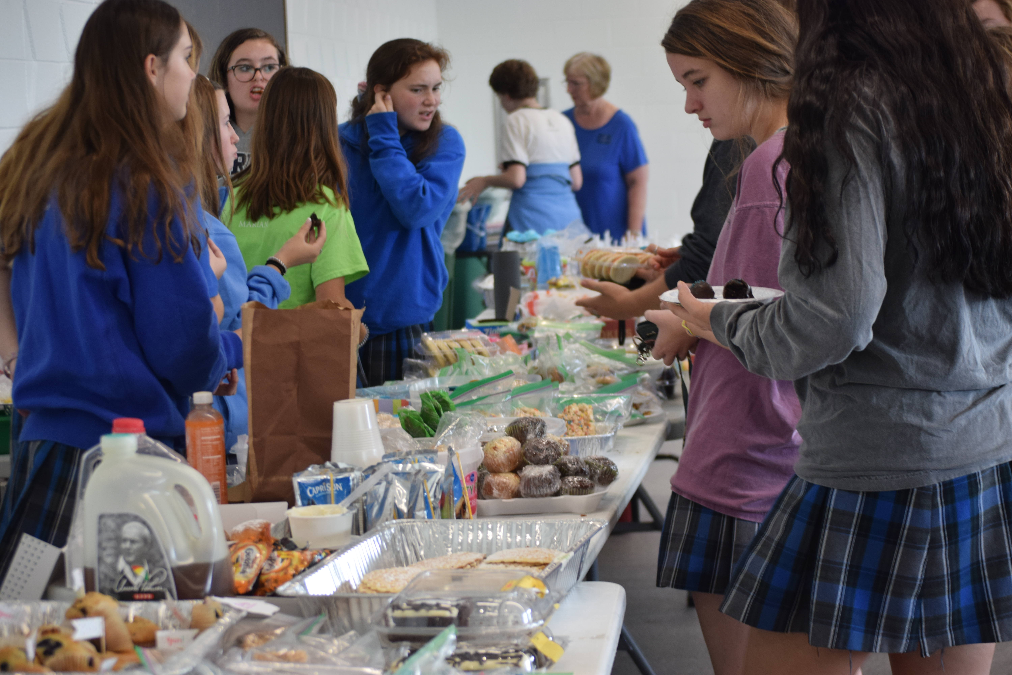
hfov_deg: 24.6
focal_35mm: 82
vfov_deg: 16.6
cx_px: 506
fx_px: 2319
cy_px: 338
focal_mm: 55
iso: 400
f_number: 4.5
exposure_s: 1/80
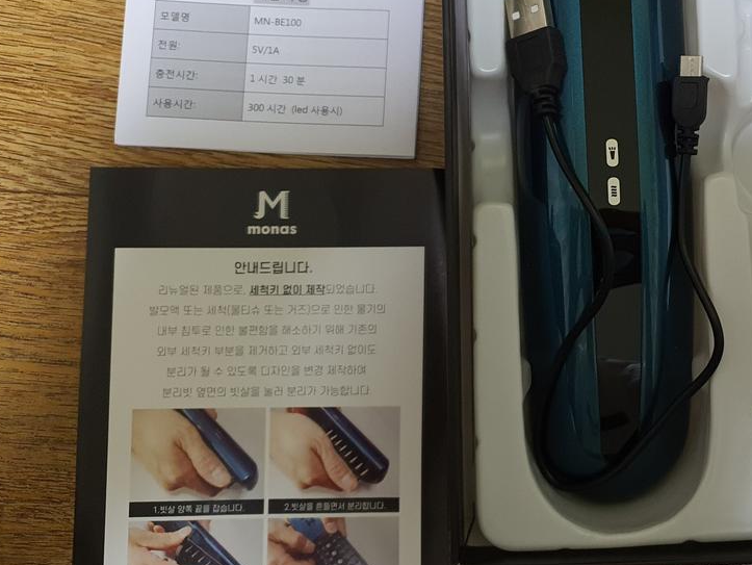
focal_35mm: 46
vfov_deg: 31.3
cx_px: 633
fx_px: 1000
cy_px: 188
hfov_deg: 39.1
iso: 200
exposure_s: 1/60
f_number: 1.5
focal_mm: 4.3
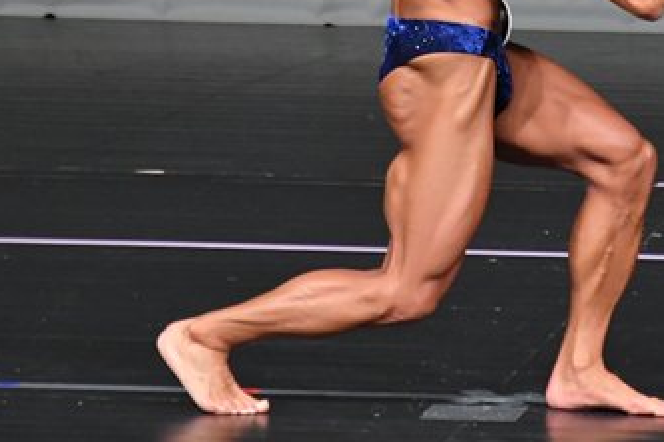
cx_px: 569
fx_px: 16101
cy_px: 6
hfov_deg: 2.4
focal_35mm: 873
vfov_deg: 1.6
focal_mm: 250
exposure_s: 1/400
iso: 4000
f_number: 5.6
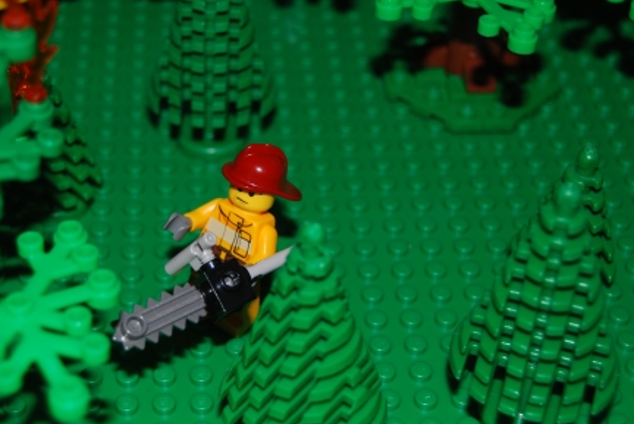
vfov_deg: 17.6
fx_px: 1370
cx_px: 203
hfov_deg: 25.9
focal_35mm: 78
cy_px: 220
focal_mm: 35
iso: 100
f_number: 4.8
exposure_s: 1/125
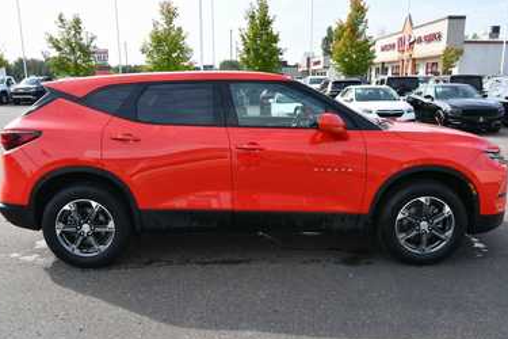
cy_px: 178
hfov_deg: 58.7
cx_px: 249
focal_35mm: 32
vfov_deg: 41.1
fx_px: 452
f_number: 8
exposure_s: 1/250
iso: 200
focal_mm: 20
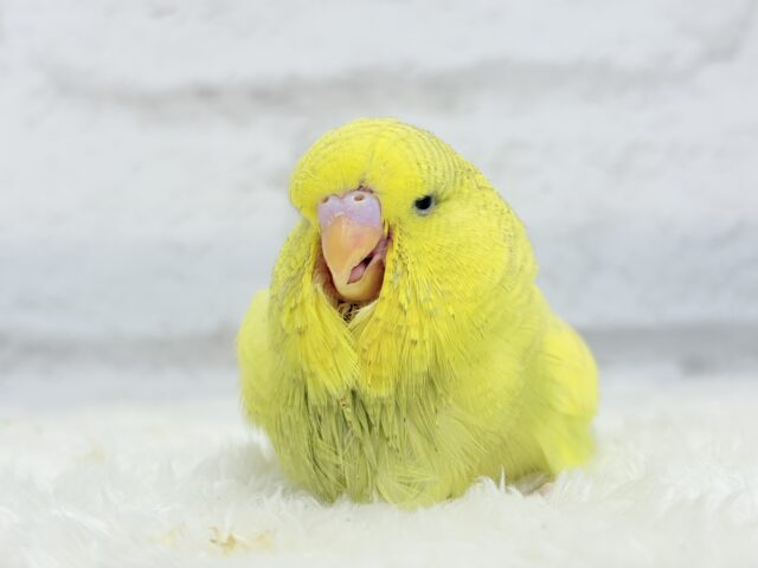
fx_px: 1139
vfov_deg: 28.0
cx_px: 379
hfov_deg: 36.8
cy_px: 284
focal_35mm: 52
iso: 64
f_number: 1.6
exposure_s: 1/100
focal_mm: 5.96
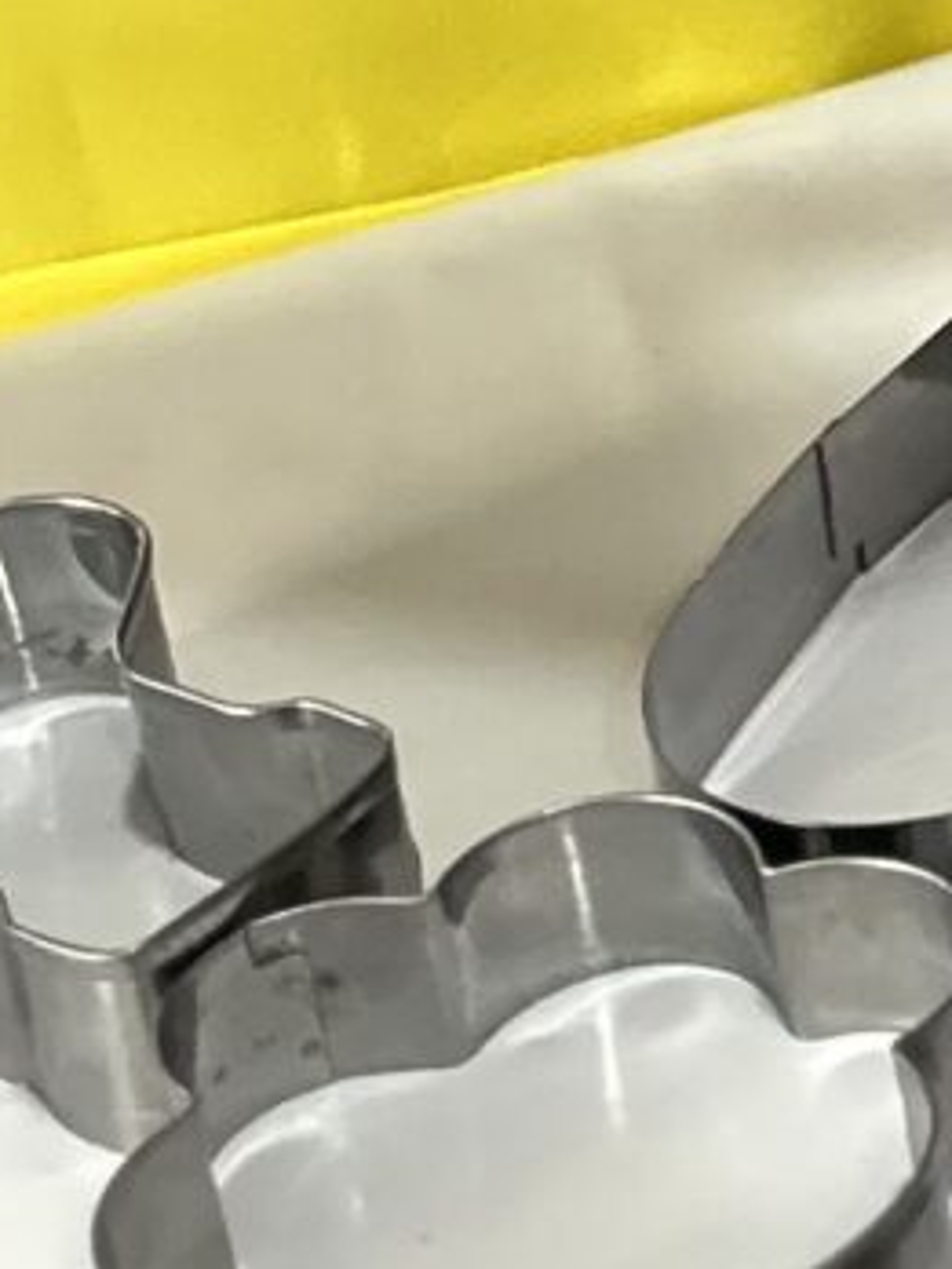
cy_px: -996
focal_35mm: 191
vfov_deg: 9.8
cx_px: 2644
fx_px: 7004
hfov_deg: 7.1
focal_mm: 5.7
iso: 200
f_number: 1.5
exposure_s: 1/60
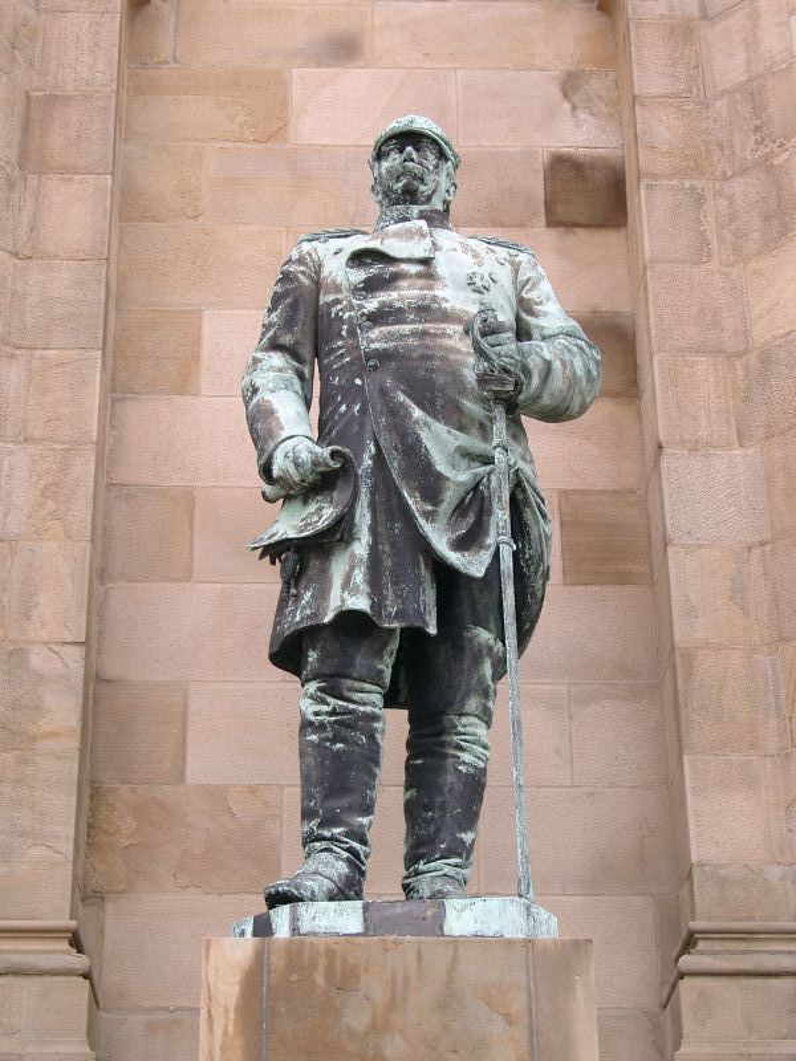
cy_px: 530
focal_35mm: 73
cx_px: 398
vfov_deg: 26.7
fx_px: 2238
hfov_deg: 20.2
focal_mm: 15.12
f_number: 4
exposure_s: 1/127
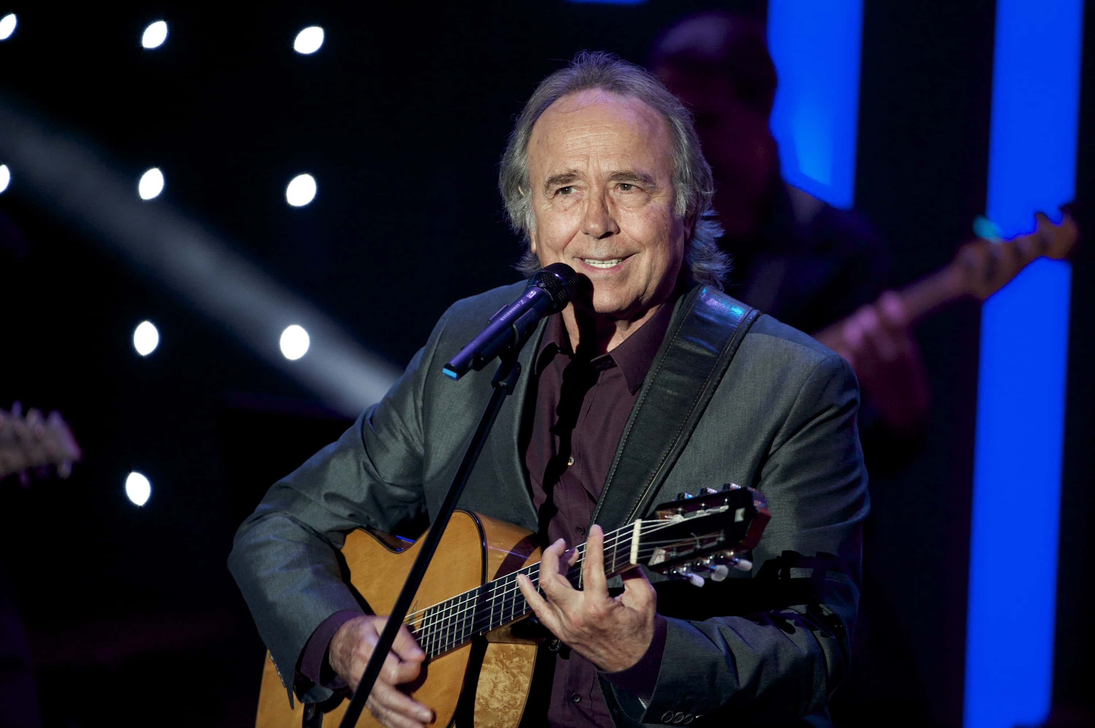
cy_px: 364
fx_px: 10031
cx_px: 548
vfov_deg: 4.2
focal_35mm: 330
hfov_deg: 6.2
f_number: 4
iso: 2500
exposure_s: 1/250
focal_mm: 330
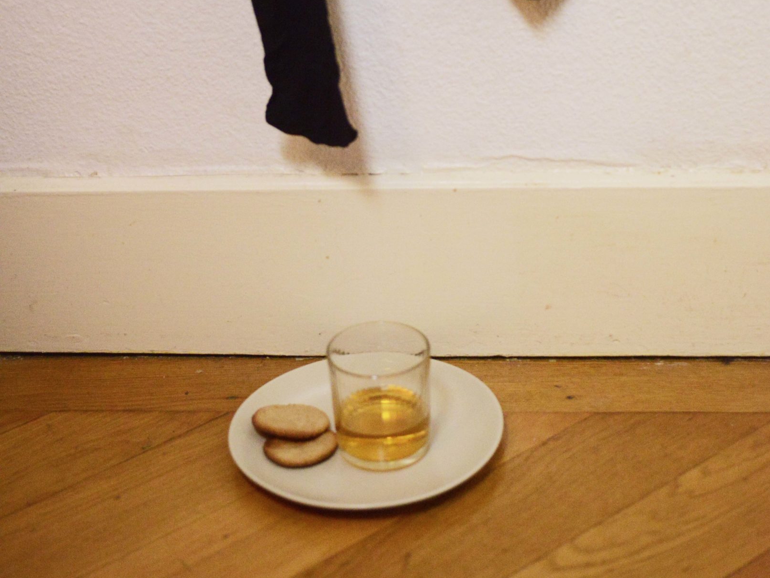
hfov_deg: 7.6
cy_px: 184
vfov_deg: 5.7
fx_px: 5783
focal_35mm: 260
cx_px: 385
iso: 6400
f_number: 5.6
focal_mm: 180
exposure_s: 1/640
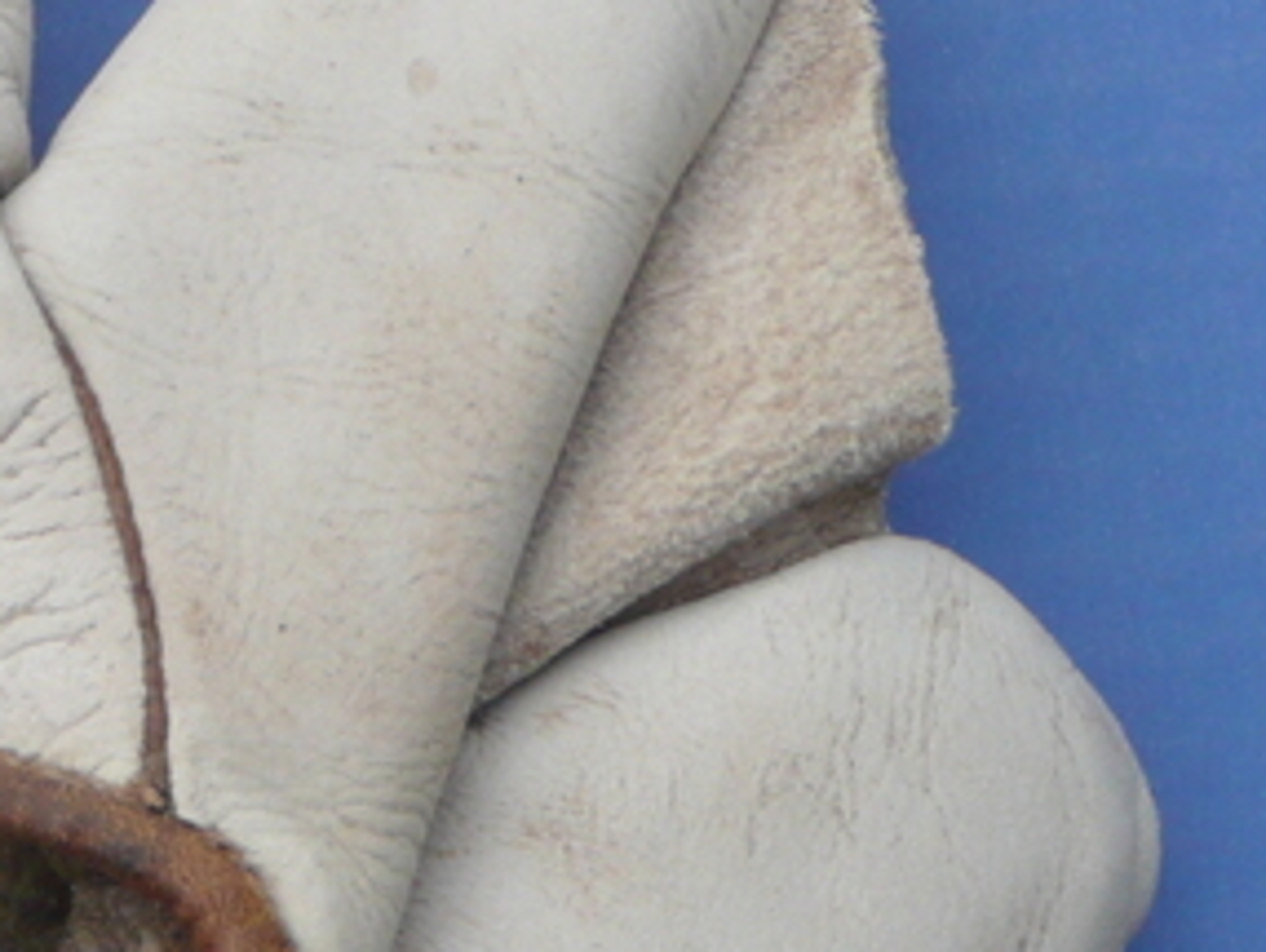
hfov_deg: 10.7
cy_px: 691
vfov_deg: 8.3
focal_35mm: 179
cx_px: -447
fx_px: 6552
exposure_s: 1/40
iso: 100
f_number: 4.2
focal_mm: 8.2
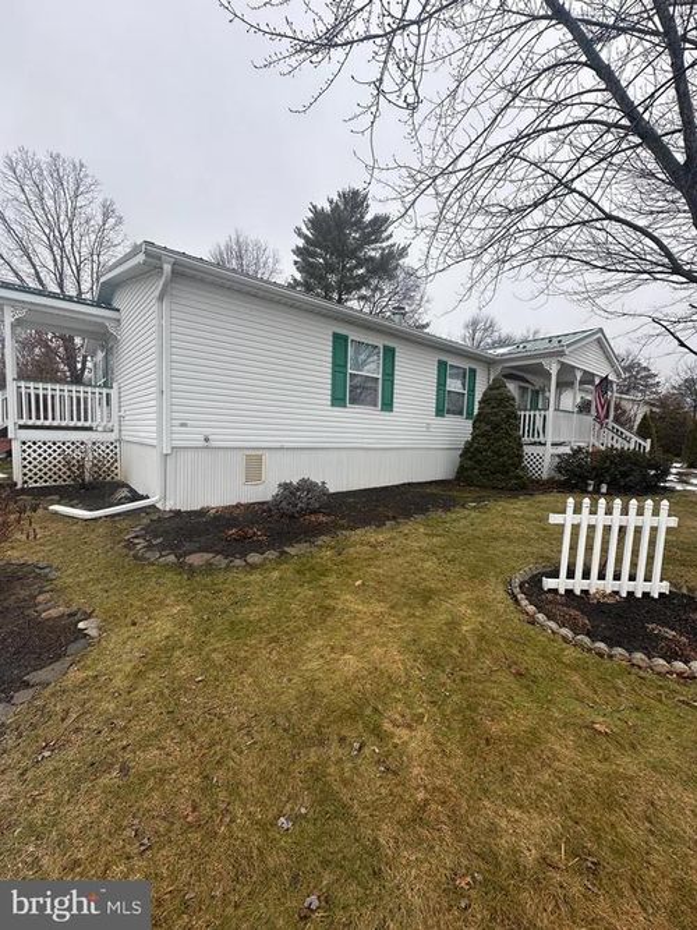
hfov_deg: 85.7
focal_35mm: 14
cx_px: 348
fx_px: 376
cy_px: 465
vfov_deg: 102.1
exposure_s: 1/584
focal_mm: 2.22
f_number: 2.2
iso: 40
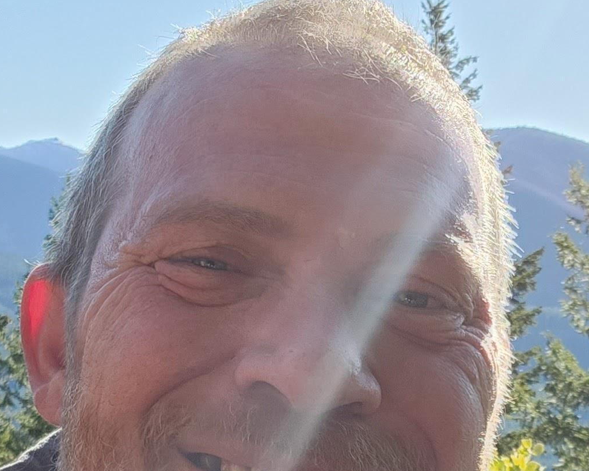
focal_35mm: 87
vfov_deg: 17.1
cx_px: 344
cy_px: 509
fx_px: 1517
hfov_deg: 22.0
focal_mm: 3.3
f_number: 2.2
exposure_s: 1/407
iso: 50
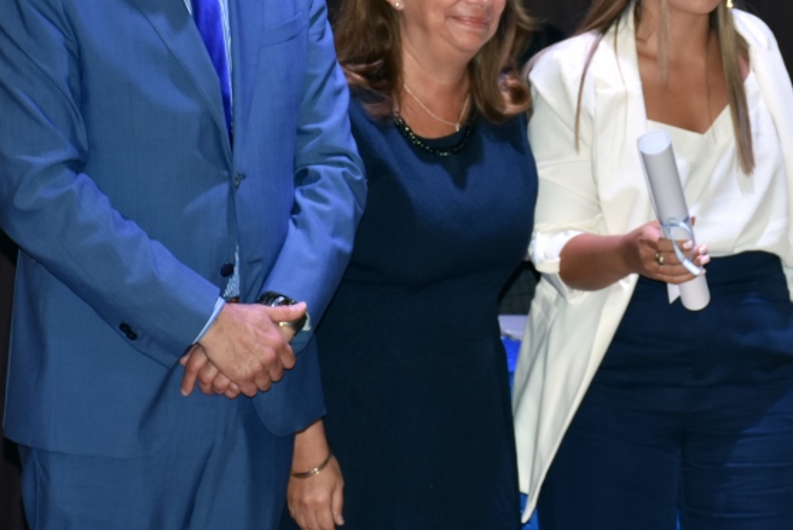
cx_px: 609
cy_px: 99
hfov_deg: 11.3
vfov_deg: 7.5
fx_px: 4011
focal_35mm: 182
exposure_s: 1/60
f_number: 5
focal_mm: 66
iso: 400
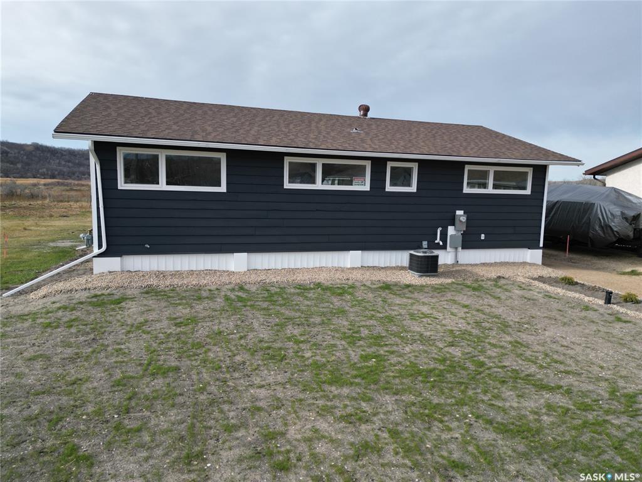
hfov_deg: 71.6
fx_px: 445
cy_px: 241
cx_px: 321
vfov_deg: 56.8
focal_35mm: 24
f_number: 1.7
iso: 130
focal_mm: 6.72
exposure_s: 1/2500
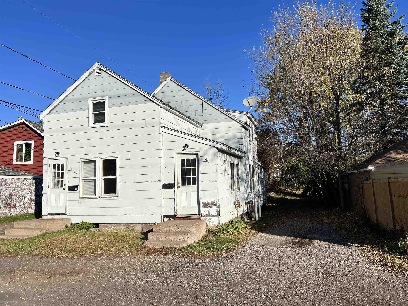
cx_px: 204
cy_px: 153
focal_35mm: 26
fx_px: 306
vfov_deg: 53.1
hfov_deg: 67.3
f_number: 1.5
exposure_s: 1/6579
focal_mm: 5.7
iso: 50
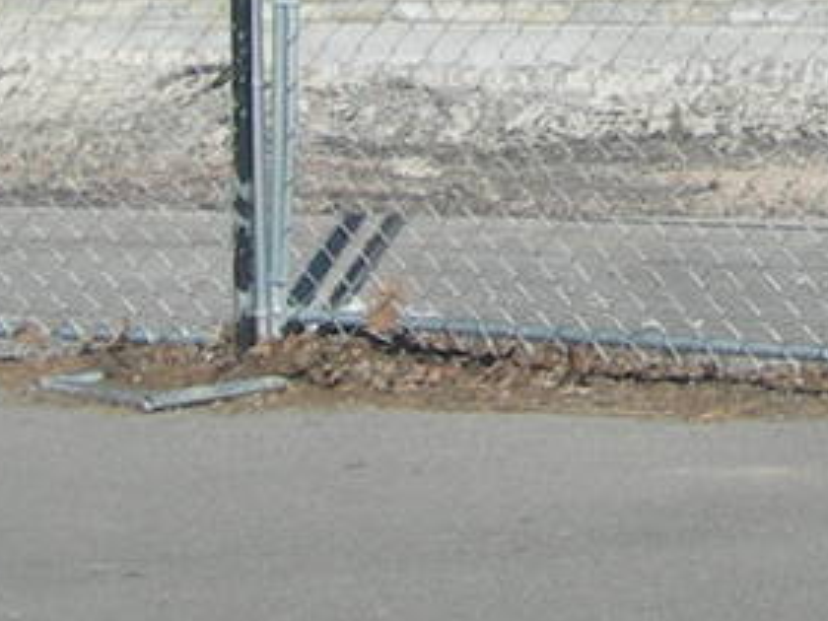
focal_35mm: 217
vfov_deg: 6.8
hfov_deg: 9.0
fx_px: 5191
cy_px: -296
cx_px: 1044
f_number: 4.8
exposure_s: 1/605
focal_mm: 7.8
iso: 50
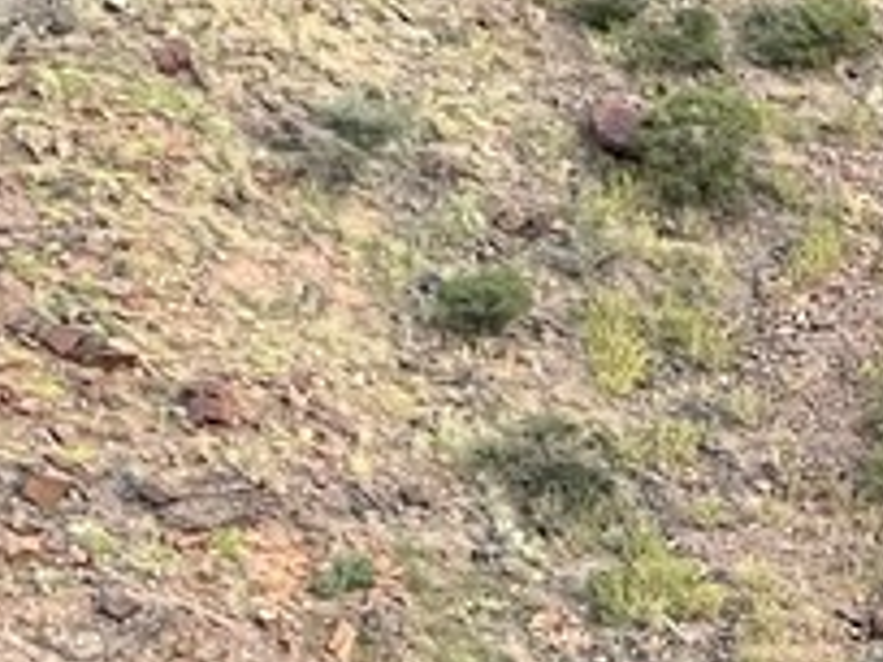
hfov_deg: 5.0
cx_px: 1757
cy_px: 1484
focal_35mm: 387
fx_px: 9872
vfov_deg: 3.8
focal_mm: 9
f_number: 2.8
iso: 200
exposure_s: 1/83
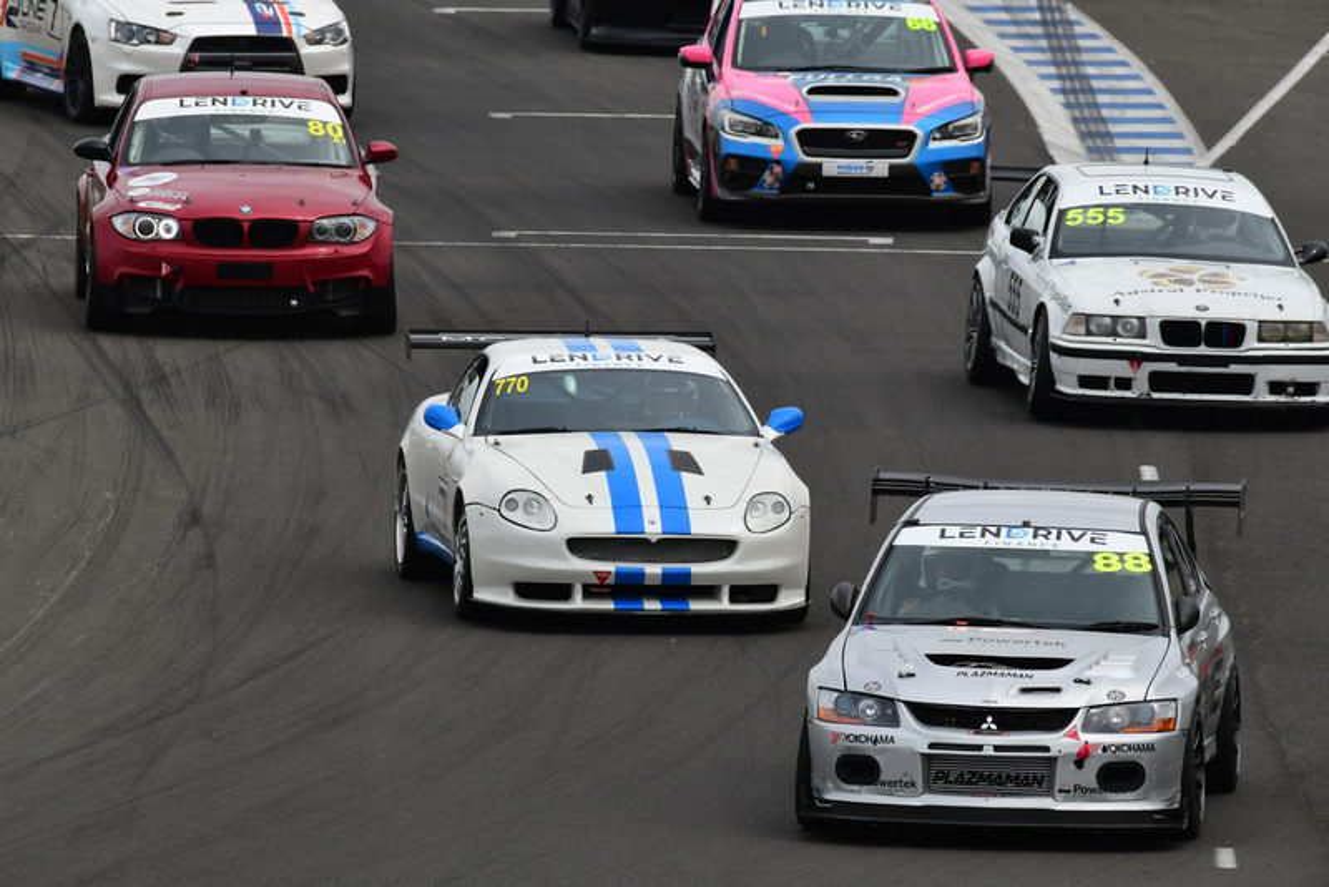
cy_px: 444
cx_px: 664
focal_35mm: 675
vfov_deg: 2.0
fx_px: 24926
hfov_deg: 3.1
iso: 400
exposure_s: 1/640
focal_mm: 450
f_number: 11
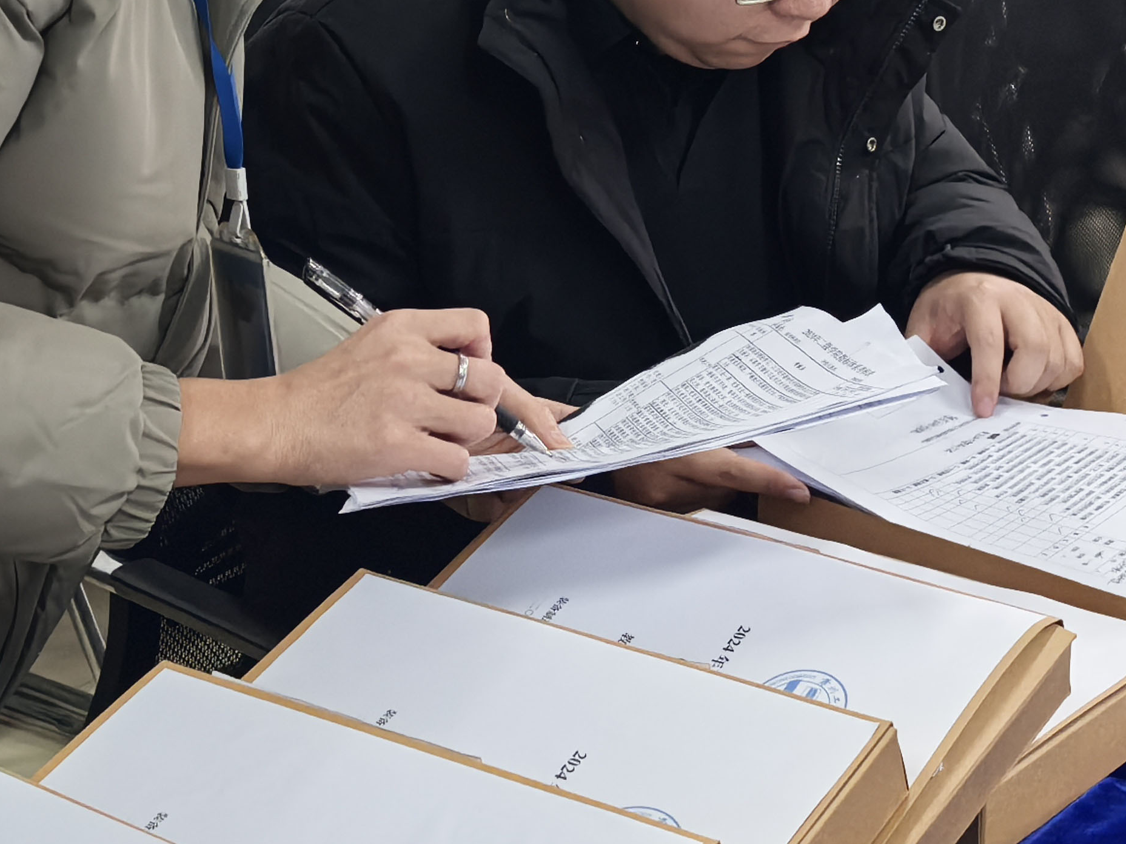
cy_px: 67
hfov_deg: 22.8
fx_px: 2798
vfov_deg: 16.9
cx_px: 531
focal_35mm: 86
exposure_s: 1/180
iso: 1250
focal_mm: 6.98
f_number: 2
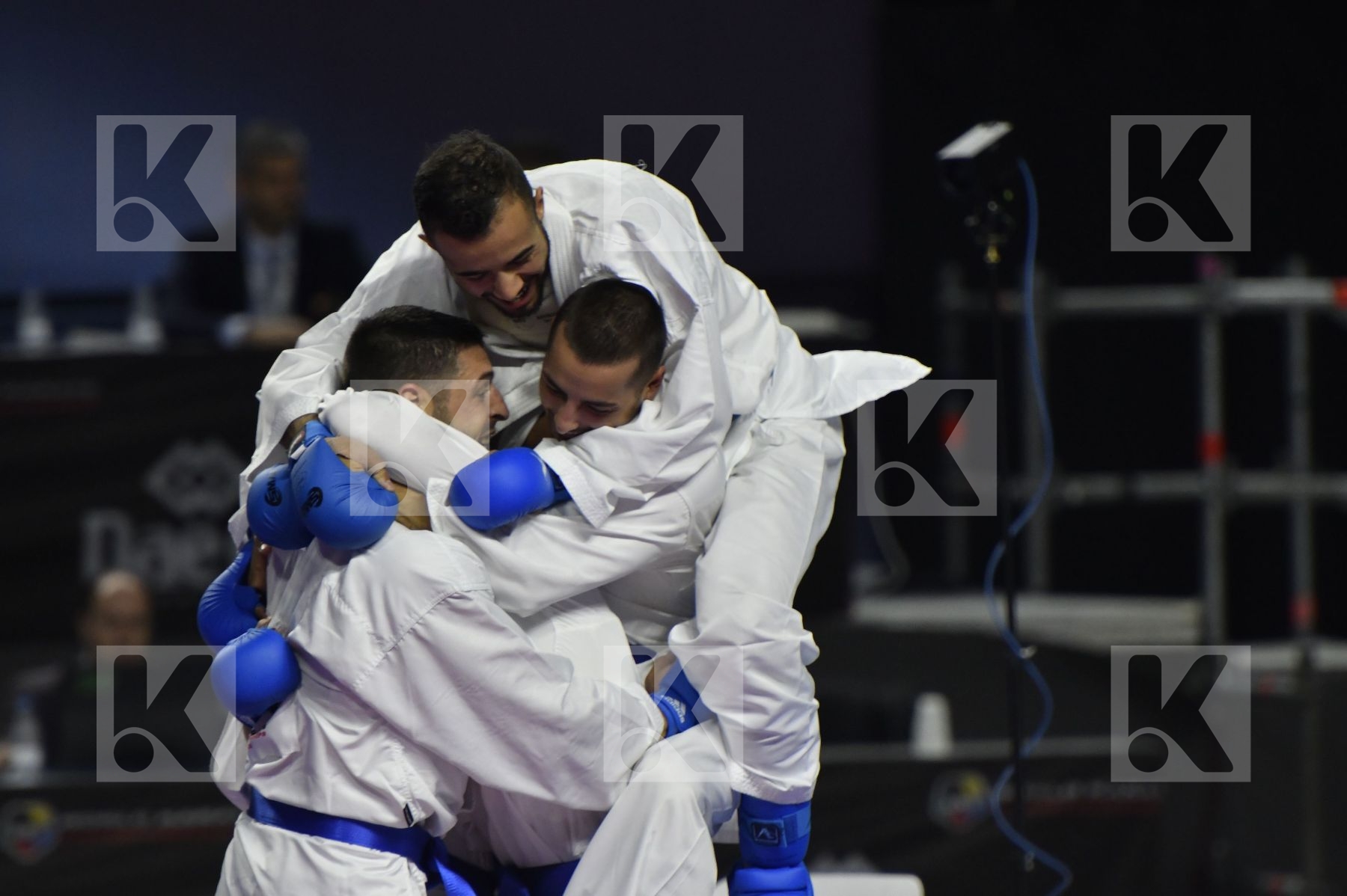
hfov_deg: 4.9
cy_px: 448
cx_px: 674
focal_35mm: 420
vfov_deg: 3.3
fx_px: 15706
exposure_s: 1/800
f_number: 4
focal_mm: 280
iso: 1250
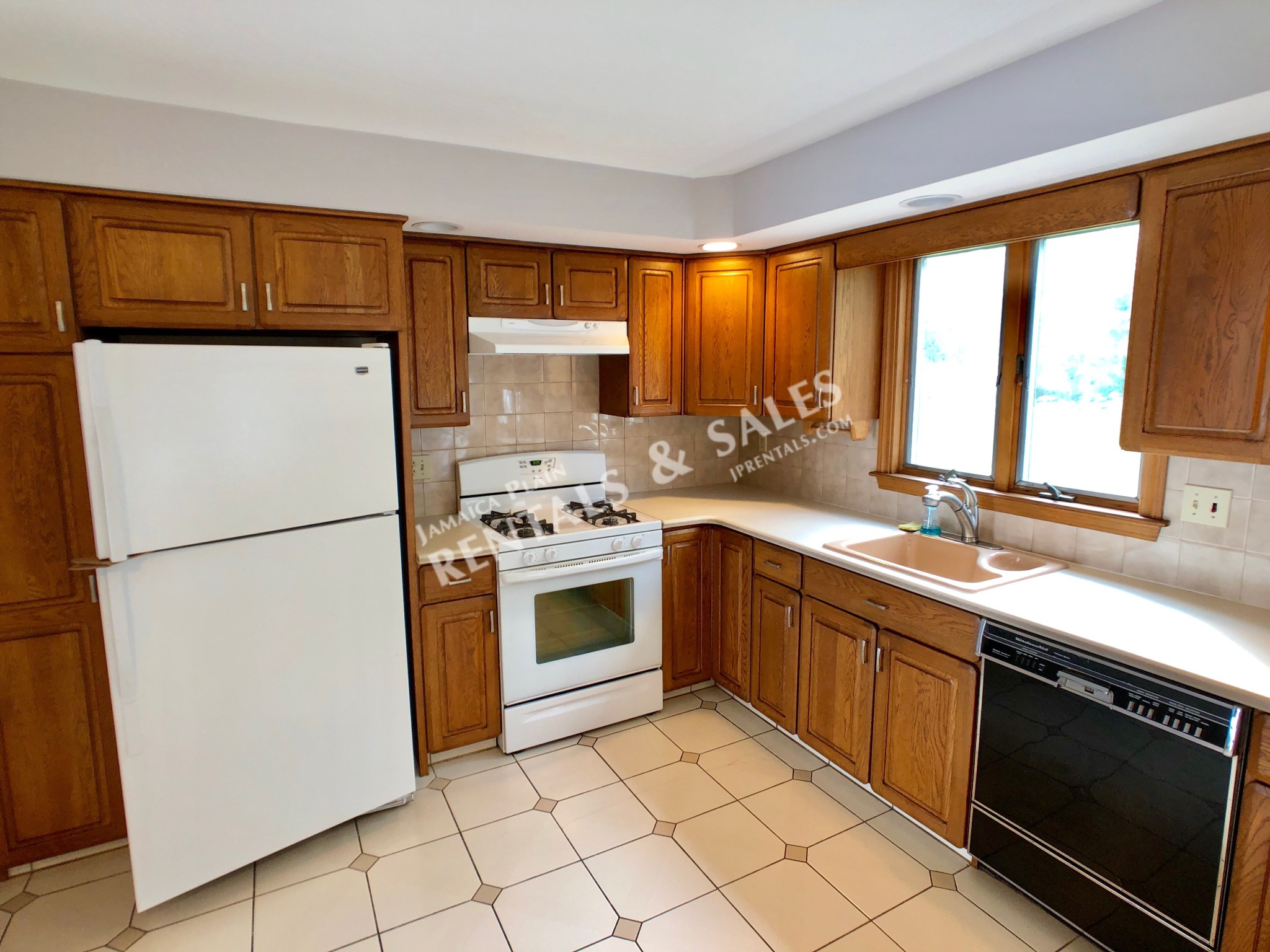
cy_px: 476
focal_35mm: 28
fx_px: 1027
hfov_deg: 63.4
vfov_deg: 49.7
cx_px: 635
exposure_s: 1/30
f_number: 1.8
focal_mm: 3.99
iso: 64
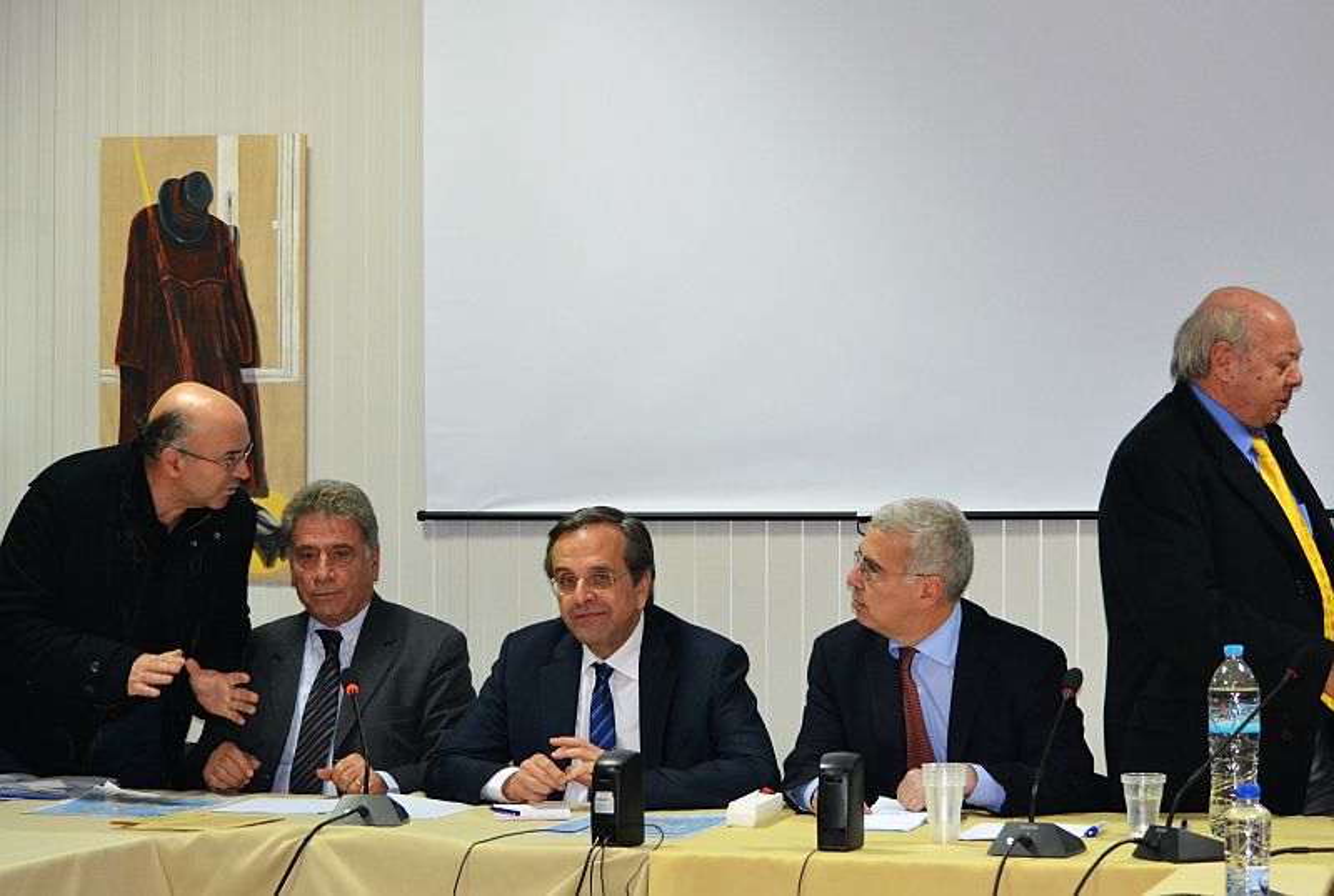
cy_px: 448
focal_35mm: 82
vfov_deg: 16.7
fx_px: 3065
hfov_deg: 24.6
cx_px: 667
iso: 1600
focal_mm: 55
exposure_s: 1/60
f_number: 4.5
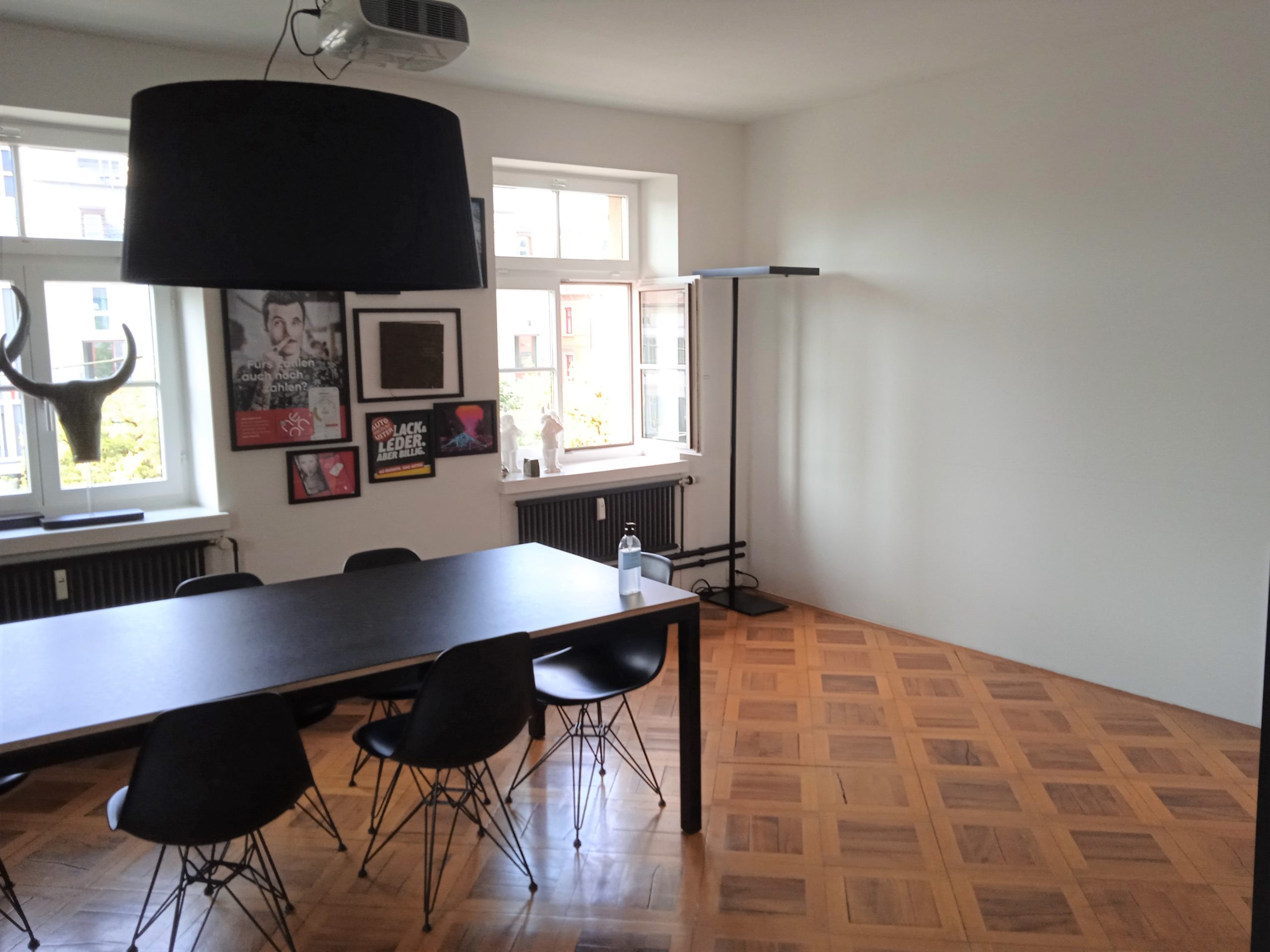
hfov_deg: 63.4
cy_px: 476
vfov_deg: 49.7
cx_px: 635
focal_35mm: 28
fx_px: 1027
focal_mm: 3.43
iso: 141
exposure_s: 1/50
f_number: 2.2
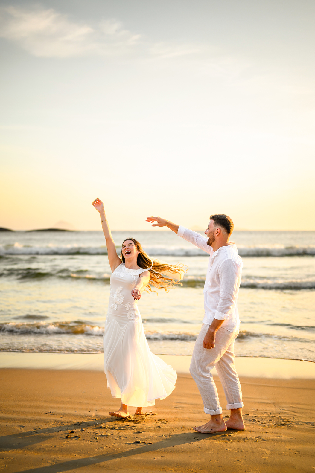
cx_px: 174
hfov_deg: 23.7
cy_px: 237
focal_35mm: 57
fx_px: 749
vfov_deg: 35.1
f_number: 1.8
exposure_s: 1/1000
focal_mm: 50
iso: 200
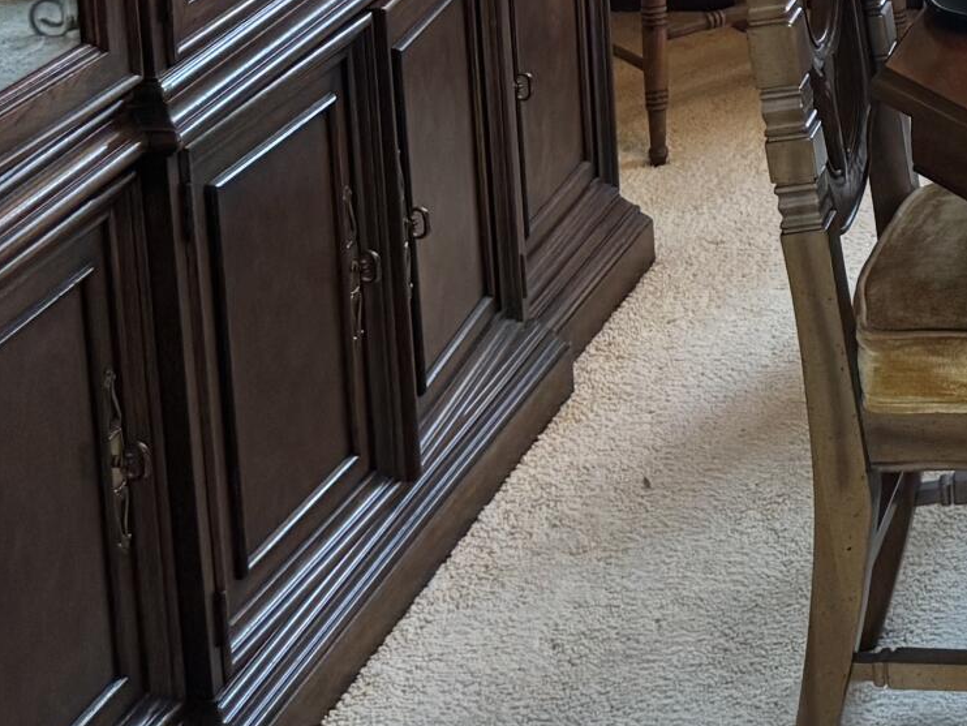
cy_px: -550
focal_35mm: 97
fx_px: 2711
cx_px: 1576
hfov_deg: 17.5
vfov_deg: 13.7
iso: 200
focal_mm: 6.76
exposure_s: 1/120
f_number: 1.78
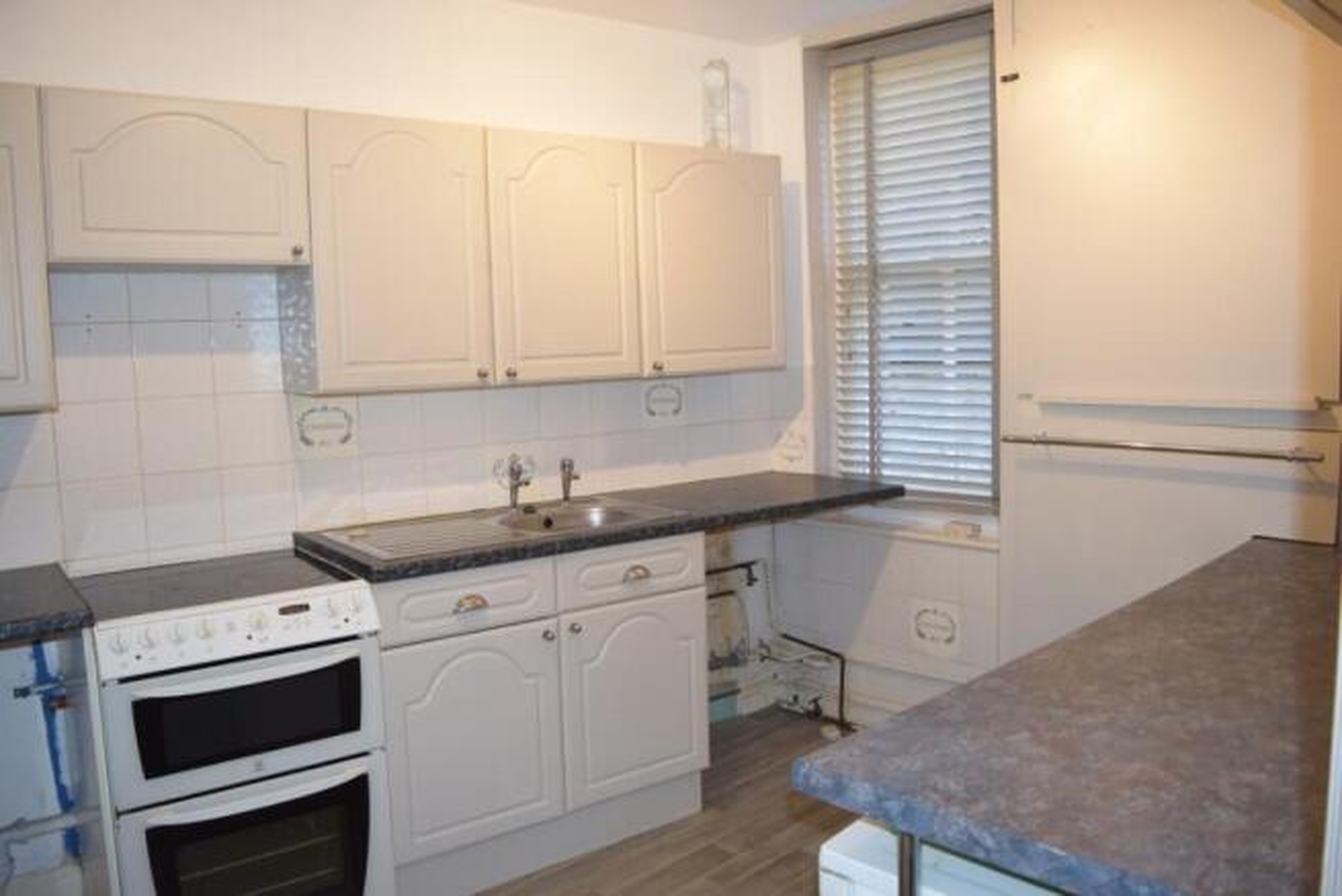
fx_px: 1007
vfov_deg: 48.0
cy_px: 448
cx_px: 671
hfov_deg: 67.4
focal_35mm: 27
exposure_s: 1/40
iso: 400
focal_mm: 18
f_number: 4
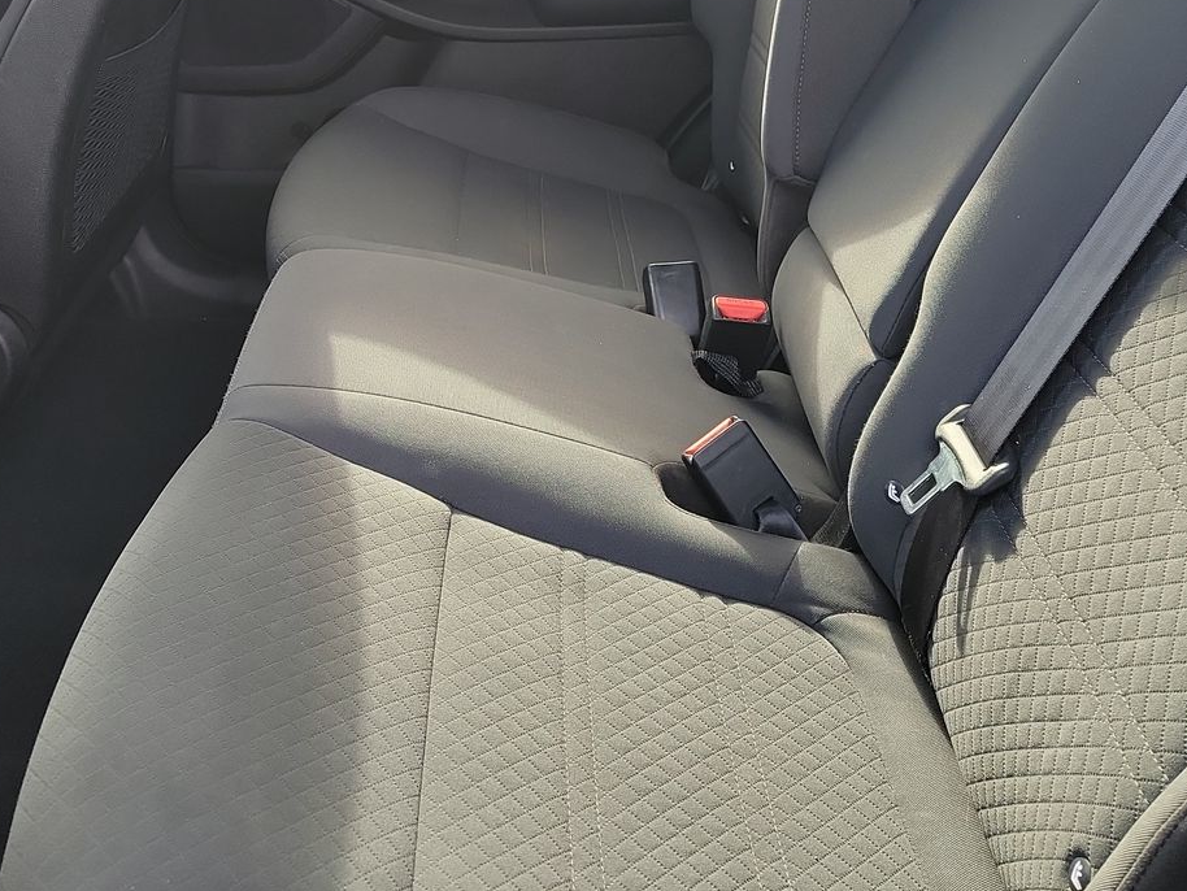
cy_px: 157
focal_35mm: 42
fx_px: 1441
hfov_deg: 44.6
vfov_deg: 33.2
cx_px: 479
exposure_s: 1/59
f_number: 1.8
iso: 107
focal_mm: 6.7
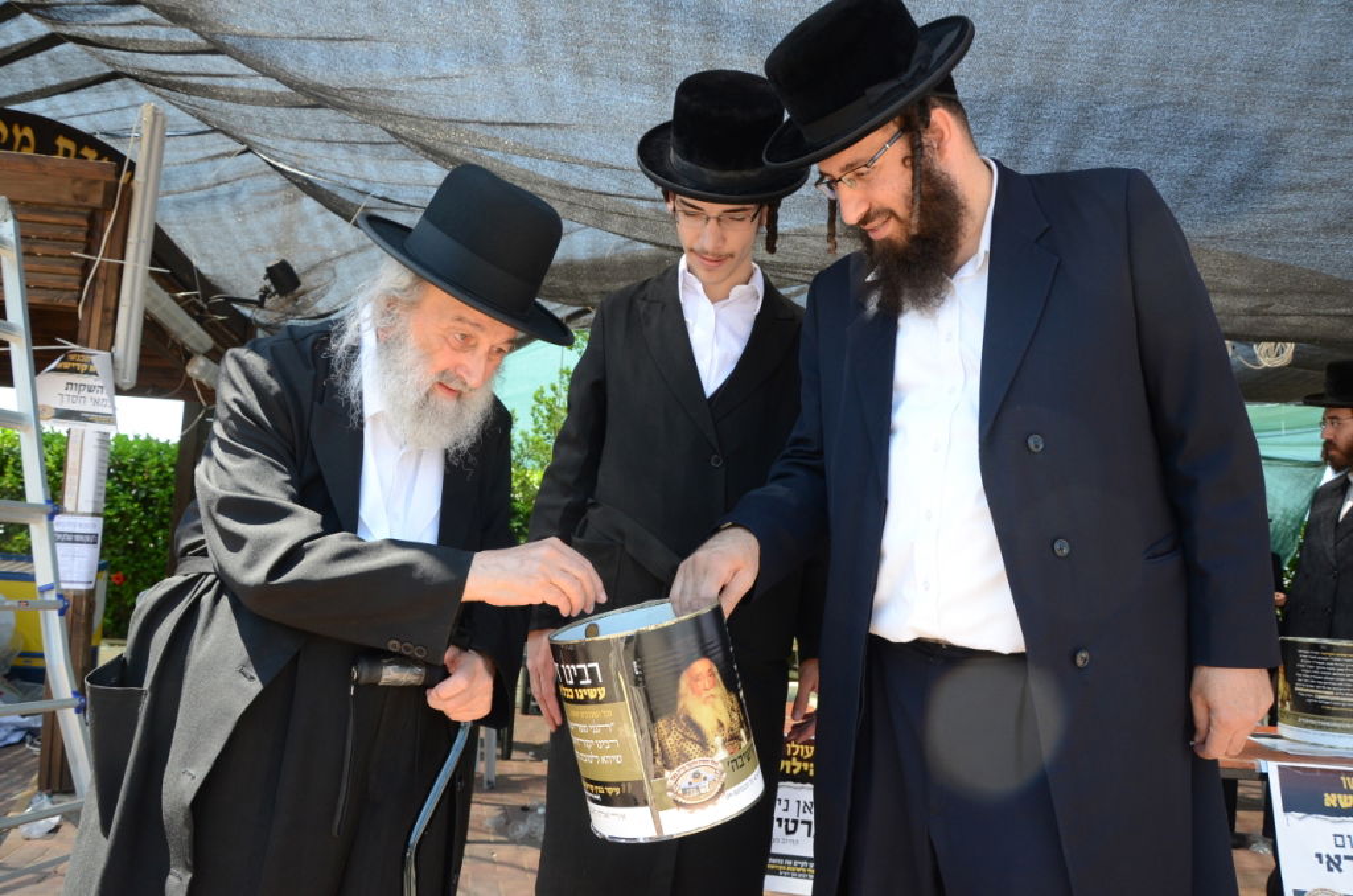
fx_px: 1013
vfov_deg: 47.7
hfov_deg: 67.5
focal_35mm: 27
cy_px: 448
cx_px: 676
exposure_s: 1/400
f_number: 5.6
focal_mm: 18
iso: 500
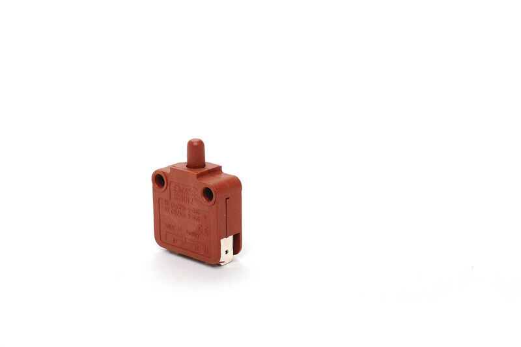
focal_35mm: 70
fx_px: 1012
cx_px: 260
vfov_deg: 19.4
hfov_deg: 28.9
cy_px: 174
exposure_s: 1/160
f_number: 20
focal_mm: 70
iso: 200
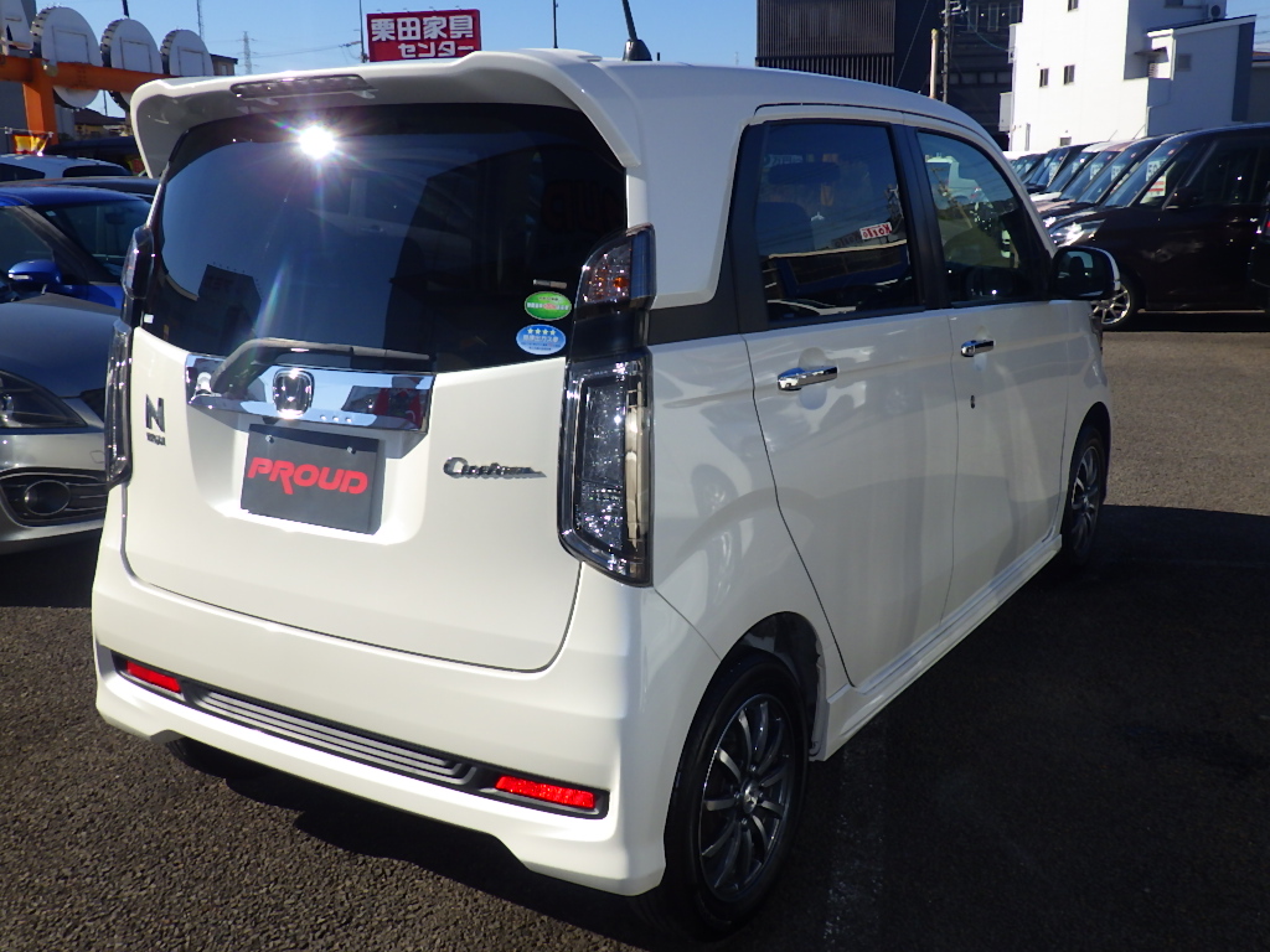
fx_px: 1247
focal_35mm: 34
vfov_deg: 41.8
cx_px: 635
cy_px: 476
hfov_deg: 54.0
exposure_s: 1/1000
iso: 125
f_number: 4.6
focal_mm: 6.1
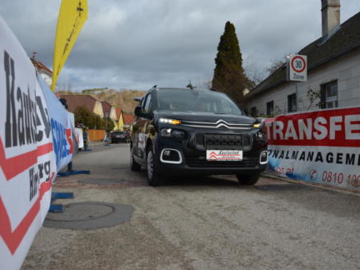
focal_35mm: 30
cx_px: 199
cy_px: 136
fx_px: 312
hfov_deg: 59.8
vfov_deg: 46.8
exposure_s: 1/1500
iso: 400
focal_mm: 18
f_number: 5.6
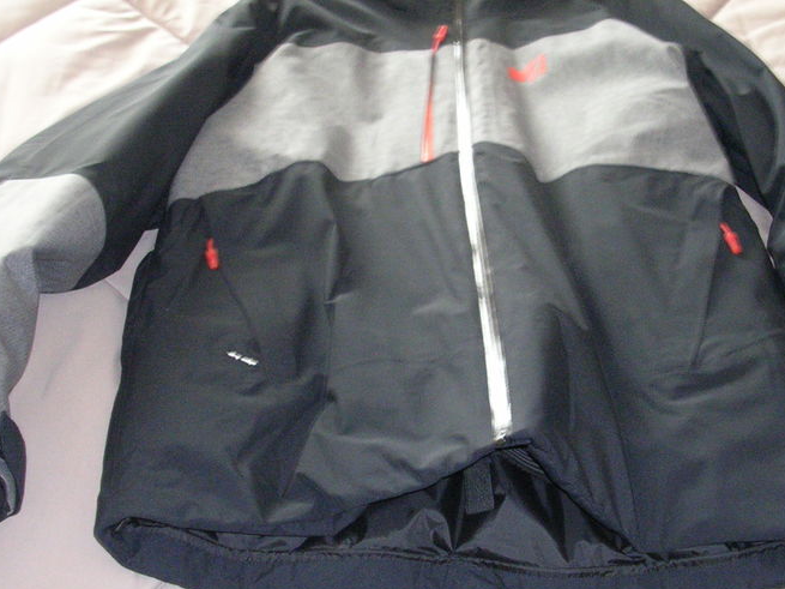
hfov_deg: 33.1
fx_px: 1315
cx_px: 472
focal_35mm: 58
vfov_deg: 25.2
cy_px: 287
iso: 200
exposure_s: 1/6.9
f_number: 2.8
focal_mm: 5.8
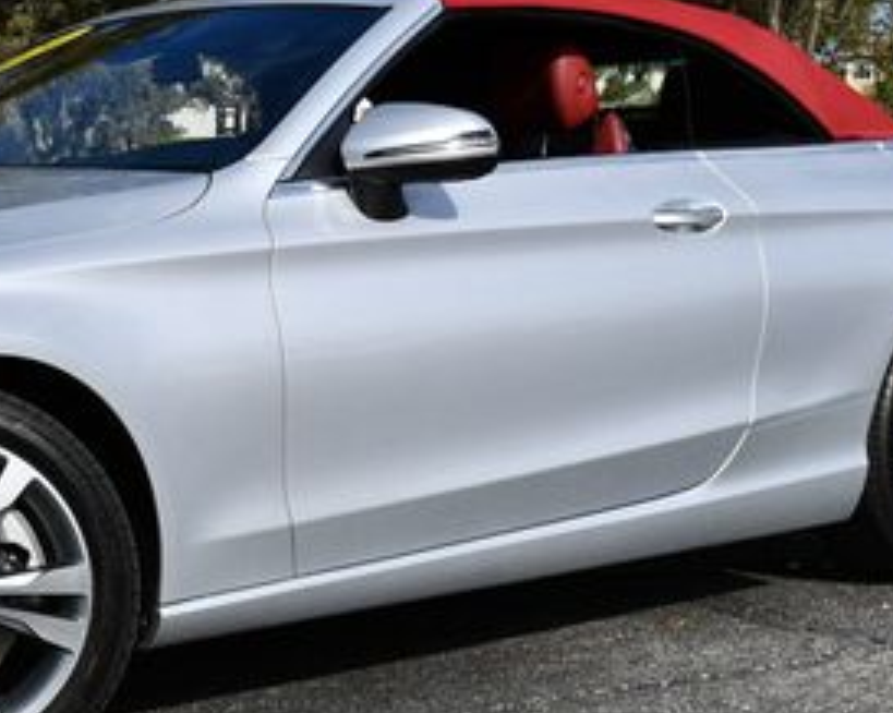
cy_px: 196
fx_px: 2562
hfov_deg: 19.5
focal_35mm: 97
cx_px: 157
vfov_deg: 15.8
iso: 100
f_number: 10
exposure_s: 1/400
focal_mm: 22
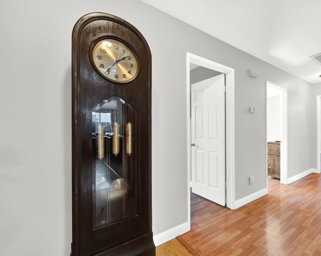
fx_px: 152
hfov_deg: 91.7
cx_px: 195
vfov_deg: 80.4
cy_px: 130
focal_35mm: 16
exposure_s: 1/3
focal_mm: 14
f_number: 14
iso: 100
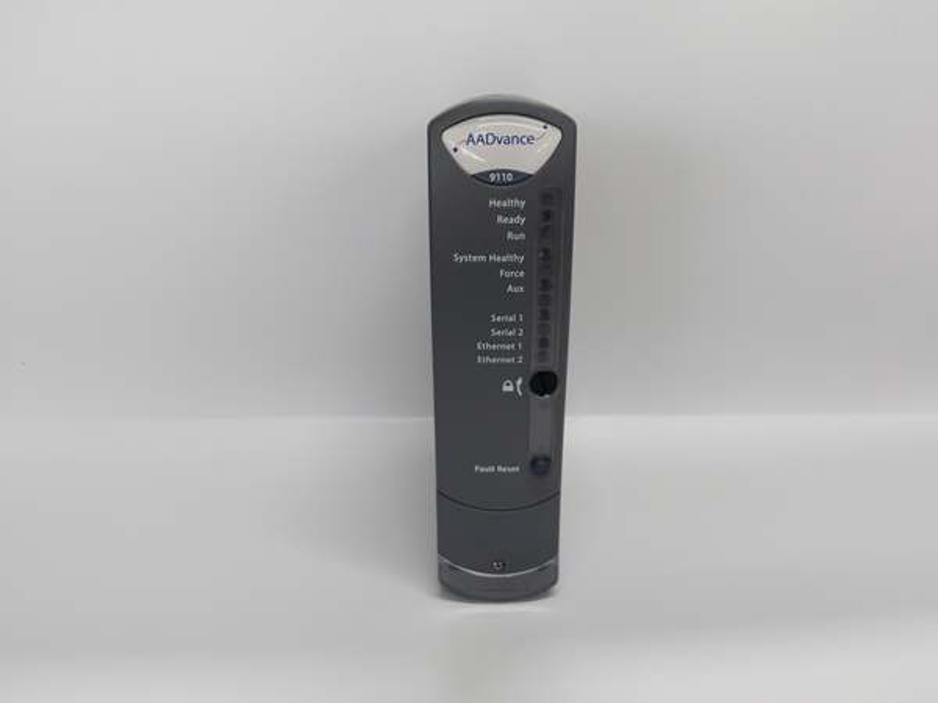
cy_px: 352
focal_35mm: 27
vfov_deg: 51.4
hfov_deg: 65.3
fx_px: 732
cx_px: 469
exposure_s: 1/33
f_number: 2
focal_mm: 3.79
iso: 107
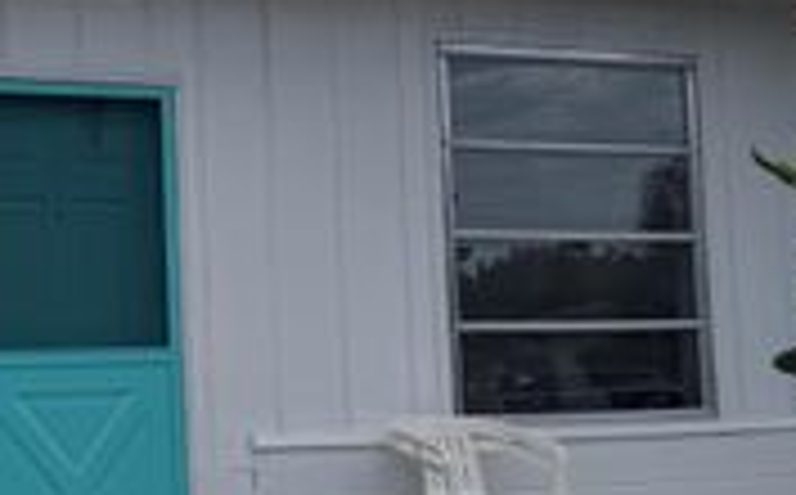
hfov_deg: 27.1
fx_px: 1559
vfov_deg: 18.0
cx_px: 9
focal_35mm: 72
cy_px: 173
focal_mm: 6.76
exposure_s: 1/7353
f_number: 1.78
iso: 100
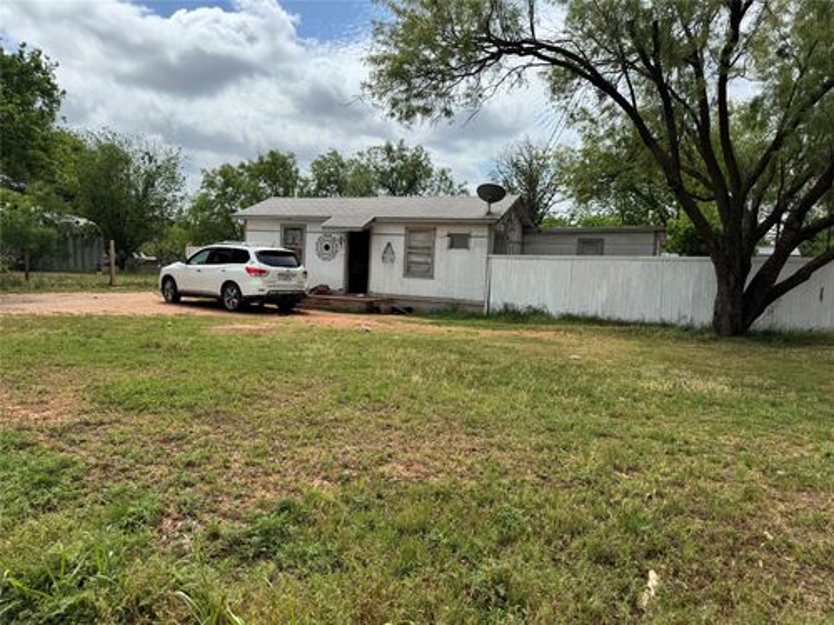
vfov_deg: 56.8
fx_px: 578
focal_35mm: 24
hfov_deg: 71.6
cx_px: 417
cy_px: 312
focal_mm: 6.76
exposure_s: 1/7092
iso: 80
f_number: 1.78
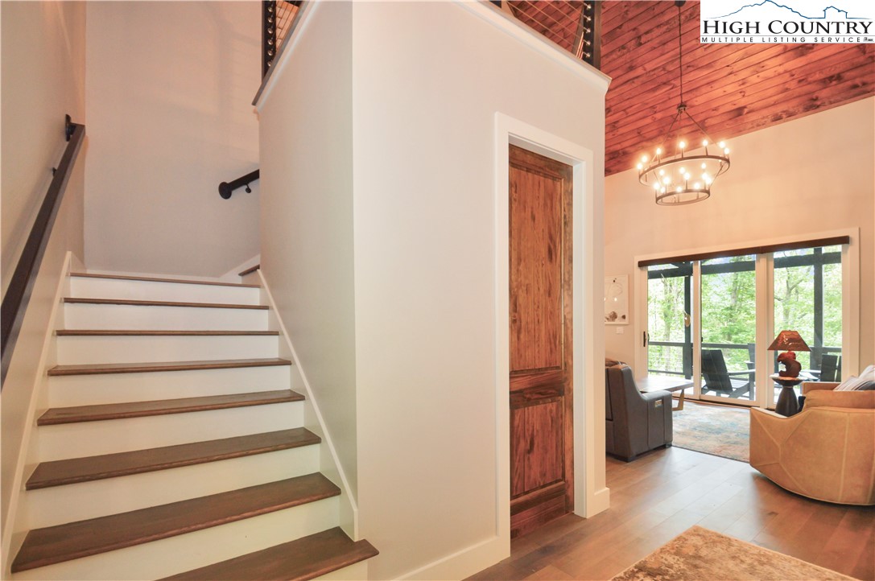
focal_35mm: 15
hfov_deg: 100.5
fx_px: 364
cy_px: 290
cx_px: 438
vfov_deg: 77.2
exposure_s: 1/60
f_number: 3.5
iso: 400
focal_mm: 10
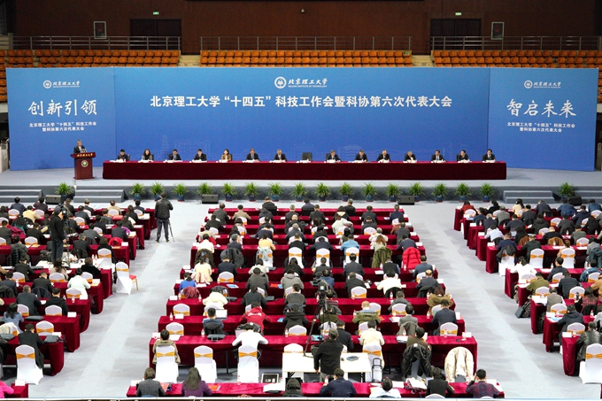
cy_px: 200
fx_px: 869
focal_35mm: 52
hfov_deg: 38.2
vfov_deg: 26.0
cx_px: 301
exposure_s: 1/100
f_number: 8
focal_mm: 35
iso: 1600
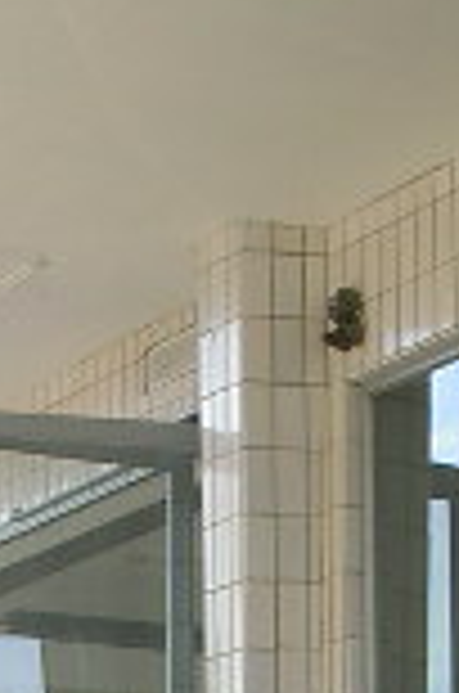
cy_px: 792
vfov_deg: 12.0
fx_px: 3247
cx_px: 68
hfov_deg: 8.1
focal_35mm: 169
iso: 100
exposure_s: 1/118
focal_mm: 8
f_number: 4.7
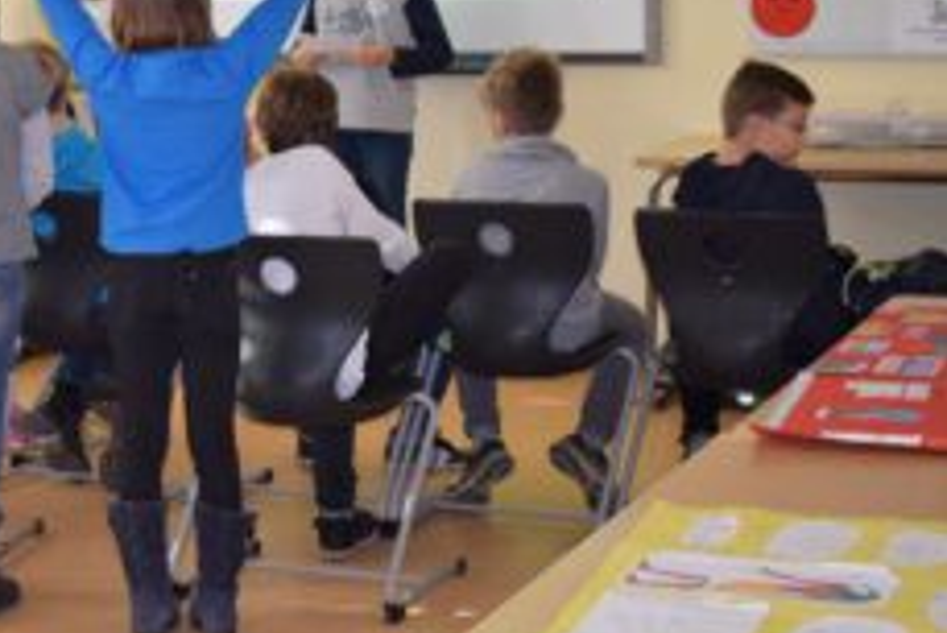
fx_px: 2606
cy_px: 153
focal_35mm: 99
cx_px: 83
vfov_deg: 13.8
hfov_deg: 20.2
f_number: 4.8
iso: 1800
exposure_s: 1/60
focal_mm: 36
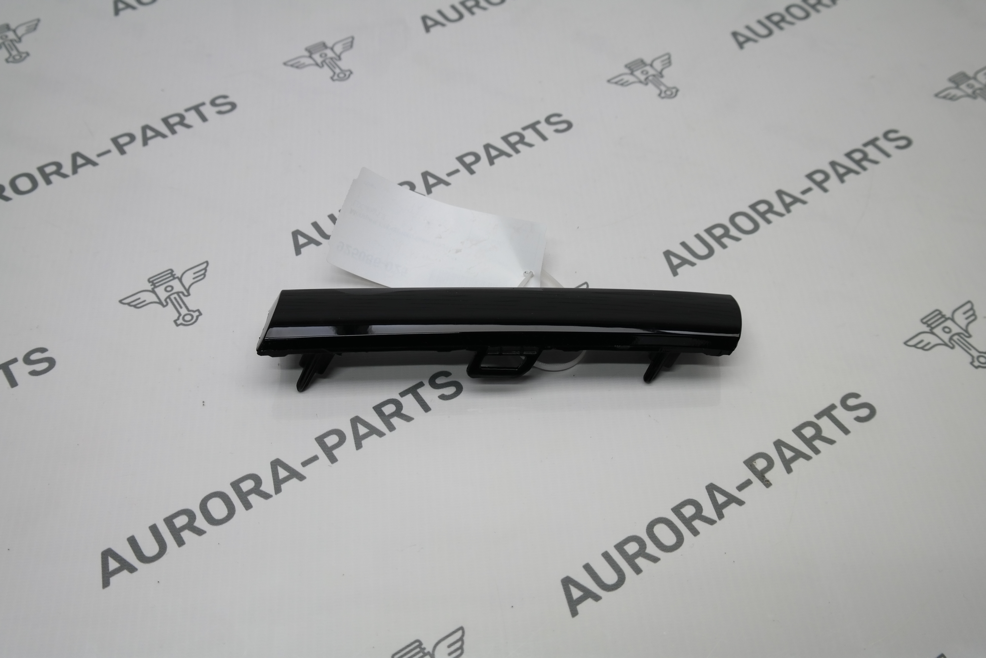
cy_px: 329
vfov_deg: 25.5
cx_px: 493
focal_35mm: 53
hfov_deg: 37.5
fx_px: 1451
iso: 200
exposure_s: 1/100
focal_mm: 35
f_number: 4.5
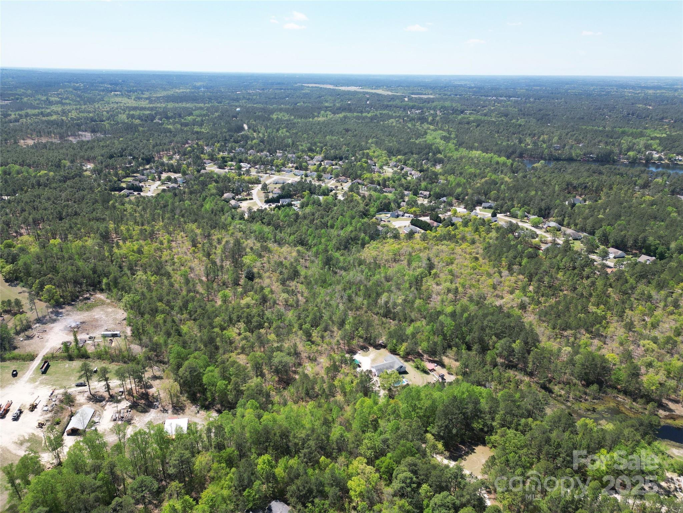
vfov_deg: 56.8
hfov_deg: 71.6
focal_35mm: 24
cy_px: 256
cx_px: 342
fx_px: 474
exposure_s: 1/2500
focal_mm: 6.72
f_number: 1.7
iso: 200
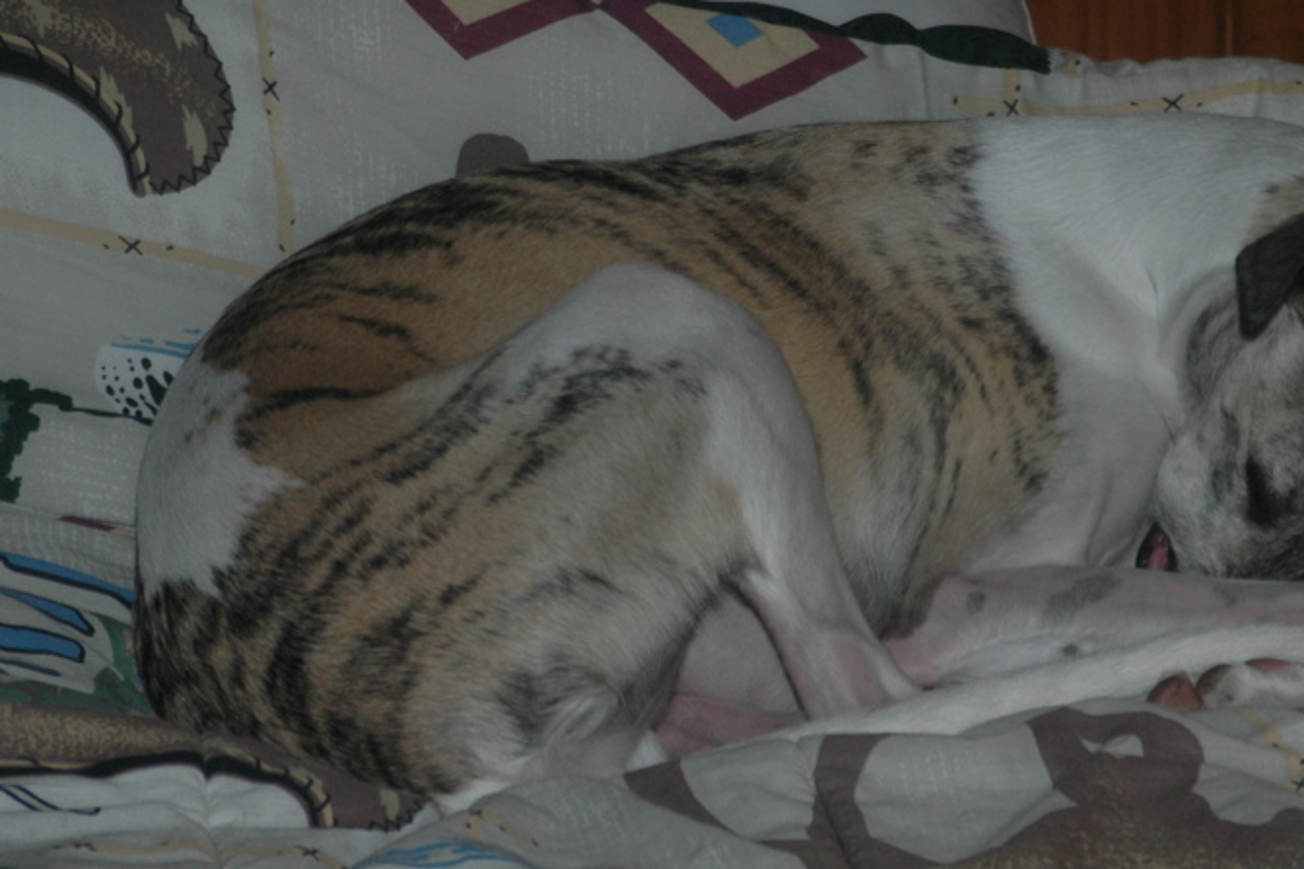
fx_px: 7785
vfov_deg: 6.4
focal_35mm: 215
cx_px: 873
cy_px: 434
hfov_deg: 9.6
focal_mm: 100
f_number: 5.6
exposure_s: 1/60
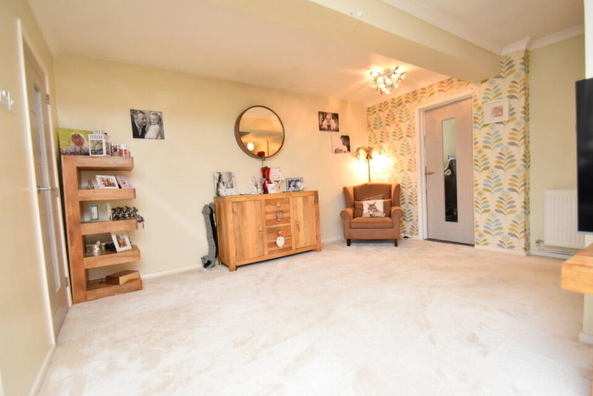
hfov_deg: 96.6
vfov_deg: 73.7
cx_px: 311
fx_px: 264
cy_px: 187
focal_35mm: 16
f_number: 4
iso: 1250
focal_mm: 10
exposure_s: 1/125
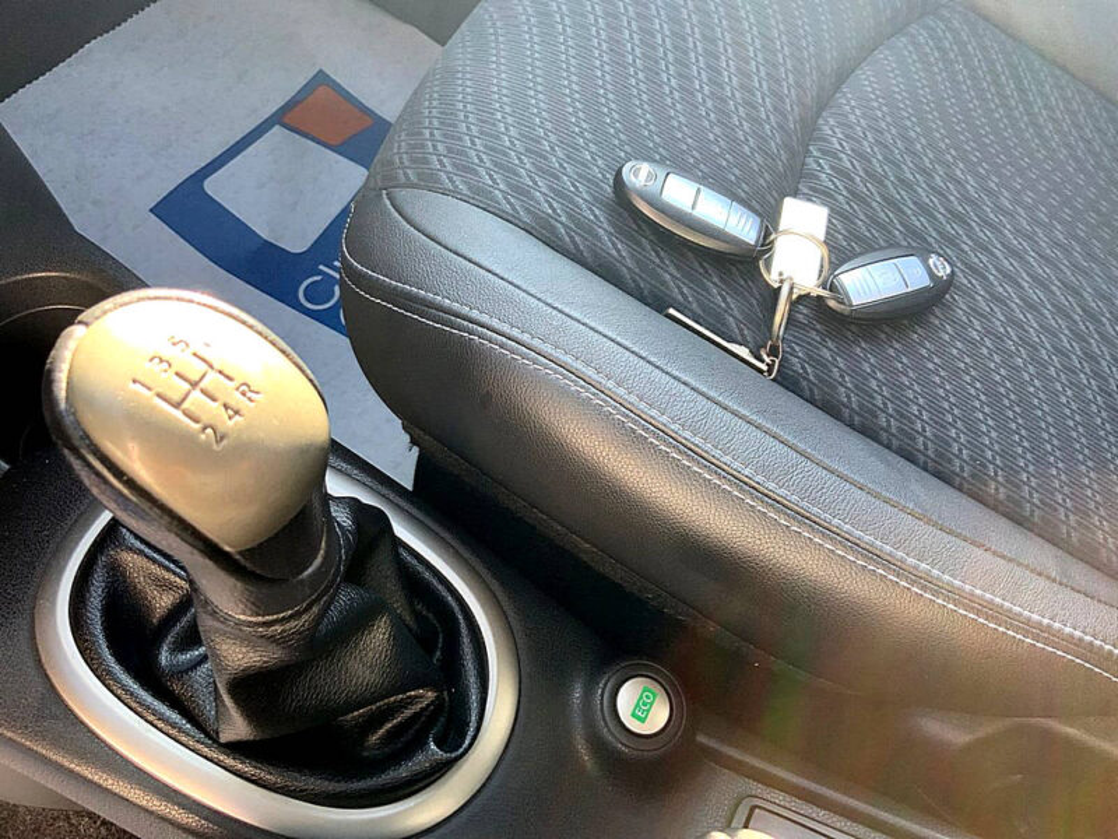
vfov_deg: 48.2
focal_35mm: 29
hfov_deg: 61.7
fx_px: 937
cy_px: 420
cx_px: 559
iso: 64
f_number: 1.8
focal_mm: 3
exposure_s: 1/101
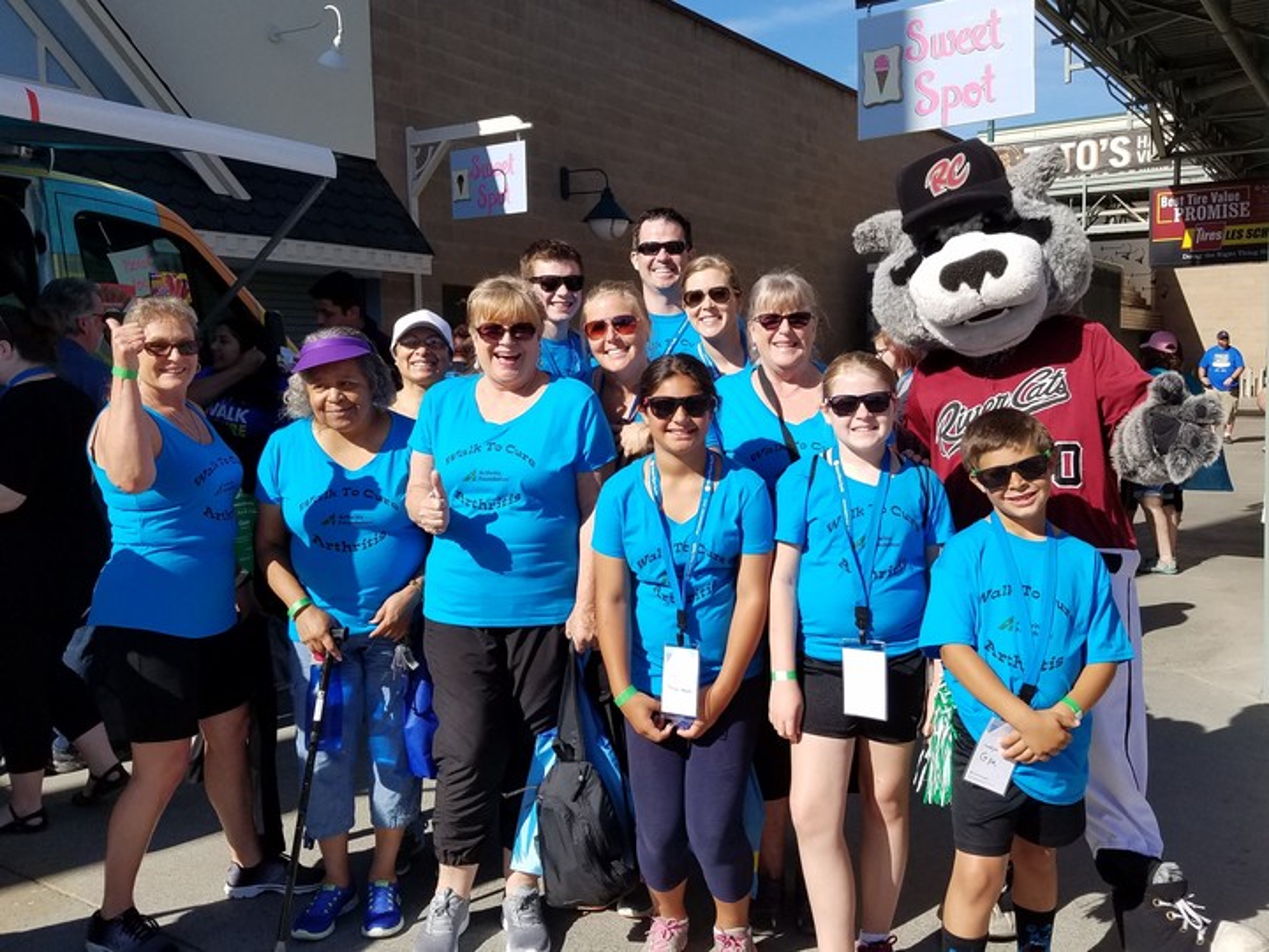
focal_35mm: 26
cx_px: 634
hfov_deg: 67.3
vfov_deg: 53.1
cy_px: 476
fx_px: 953
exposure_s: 1/2912
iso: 50
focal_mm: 4.2
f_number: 1.7
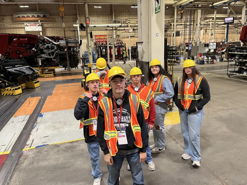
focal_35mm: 26
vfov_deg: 53.1
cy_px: 92
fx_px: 186
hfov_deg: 67.3
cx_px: 124
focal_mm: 5.1
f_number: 1.6
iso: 250
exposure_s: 1/60
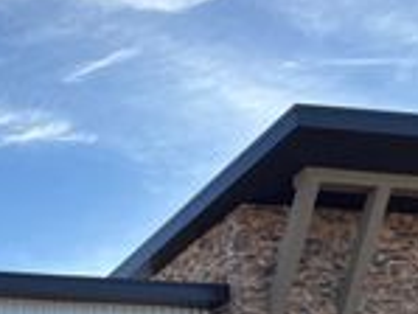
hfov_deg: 19.5
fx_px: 1051
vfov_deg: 16.4
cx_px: -210
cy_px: 360
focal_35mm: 87
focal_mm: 5.1
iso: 50
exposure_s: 1/2062
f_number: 1.6
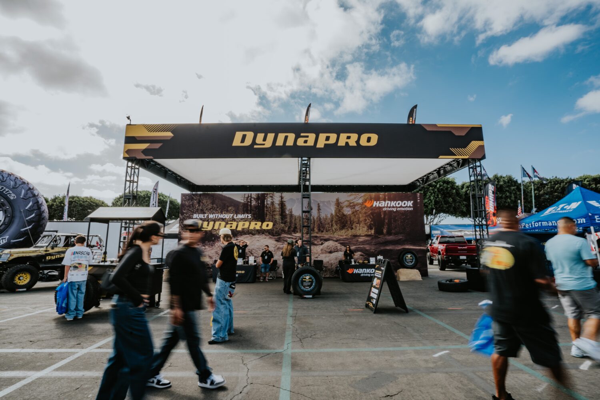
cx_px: 300
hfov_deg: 96.7
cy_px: 200
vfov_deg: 73.7
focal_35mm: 16
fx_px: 267
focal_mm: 16
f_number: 22
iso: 100
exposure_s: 1/10
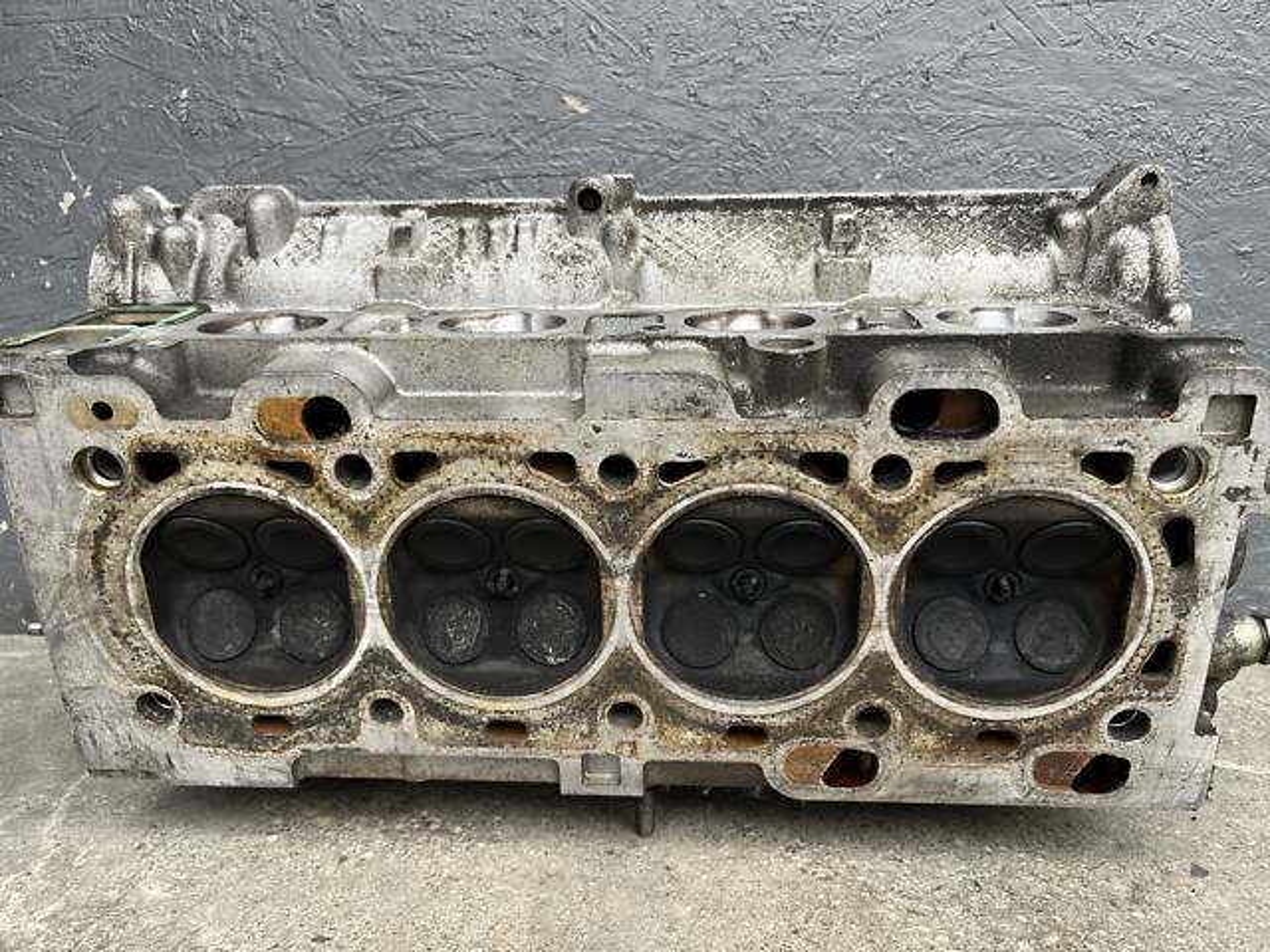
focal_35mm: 26
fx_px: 954
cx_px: 635
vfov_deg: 53.1
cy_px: 476
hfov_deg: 67.3
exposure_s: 1/121
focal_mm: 5.1
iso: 80
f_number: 1.6
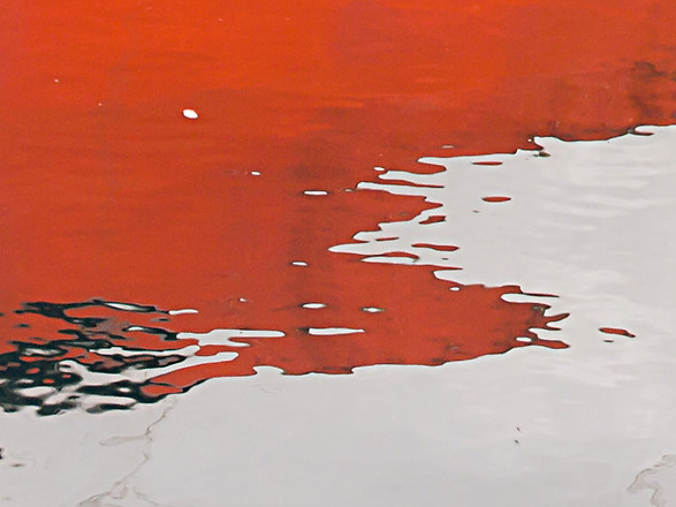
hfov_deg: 4.0
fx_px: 9587
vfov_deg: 3.0
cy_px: 894
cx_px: -10
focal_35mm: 491
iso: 200
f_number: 9
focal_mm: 60
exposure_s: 1/200
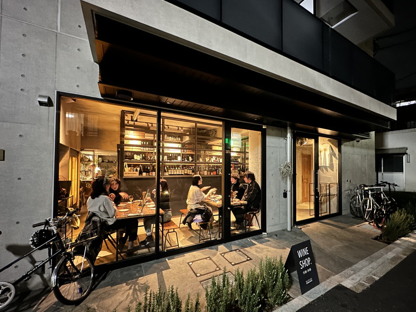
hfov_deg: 98.1
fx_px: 180
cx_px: 217
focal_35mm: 15
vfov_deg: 81.7
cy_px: 164
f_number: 2.2
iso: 1600
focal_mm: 2.22
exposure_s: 1/8
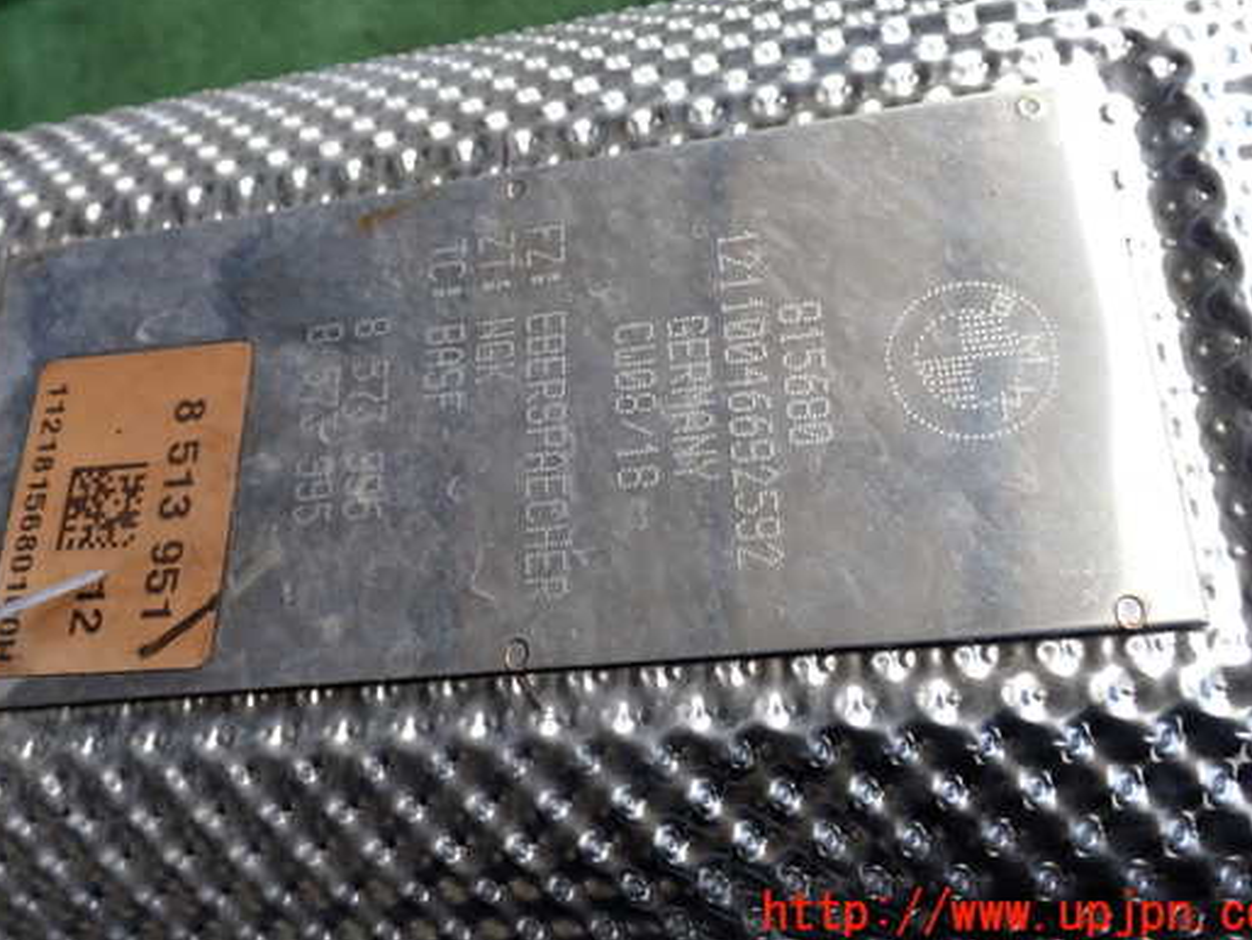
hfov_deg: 52.6
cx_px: 582
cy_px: 397
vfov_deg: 40.6
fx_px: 1266
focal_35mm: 35
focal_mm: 5.4
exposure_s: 1/160
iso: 100
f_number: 3.2
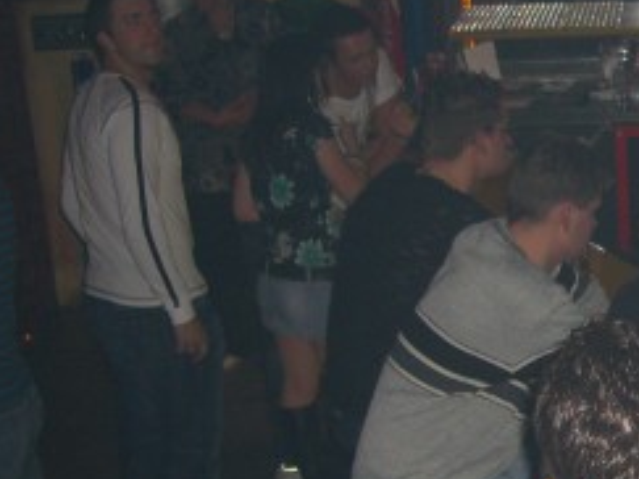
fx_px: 1734
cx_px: 718
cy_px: 350
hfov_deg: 19.9
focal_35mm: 94
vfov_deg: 15.6
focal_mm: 7.9
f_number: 2.8
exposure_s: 1/60
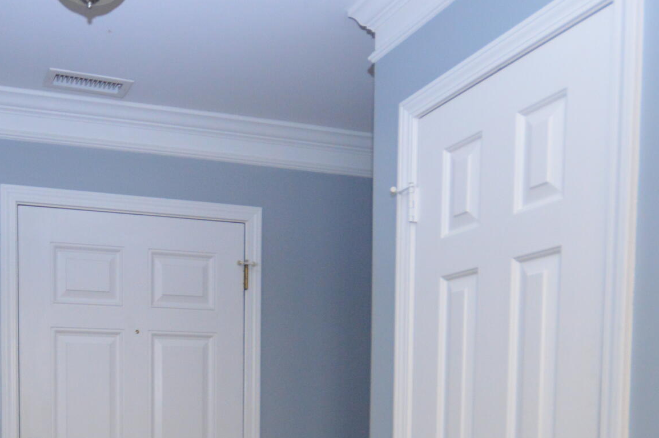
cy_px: 454
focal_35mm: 39
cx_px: 168
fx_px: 713
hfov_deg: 47.8
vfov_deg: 31.2
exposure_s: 1/60
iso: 1000
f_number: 4
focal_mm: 10
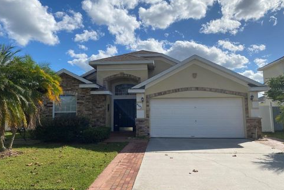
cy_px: 89
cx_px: 138
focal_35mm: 28
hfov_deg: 65.5
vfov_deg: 46.4
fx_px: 221
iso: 32
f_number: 1.8
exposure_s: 1/5495
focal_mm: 4.25
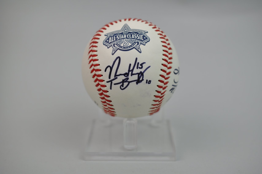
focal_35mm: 60
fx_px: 436
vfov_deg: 22.6
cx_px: 131
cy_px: 87
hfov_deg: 33.4
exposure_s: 1/80
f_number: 4.5
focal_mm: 40
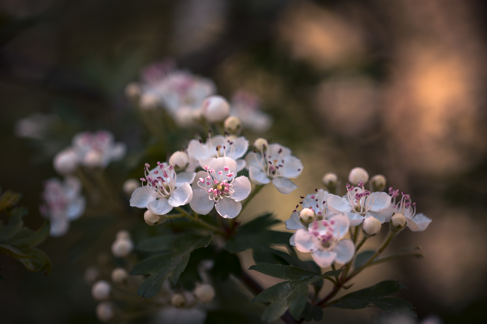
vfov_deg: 13.0
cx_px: 244
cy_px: 162
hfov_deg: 19.5
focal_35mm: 105
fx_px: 1420
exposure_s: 1/640
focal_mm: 105
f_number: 5.6
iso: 160
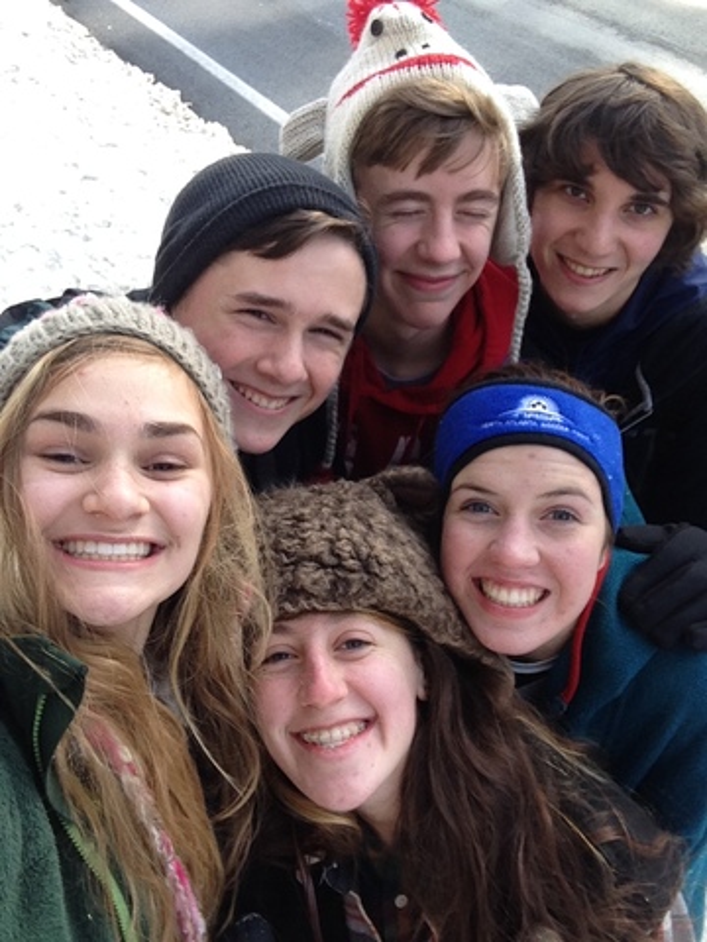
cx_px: 354
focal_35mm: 35
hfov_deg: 40.7
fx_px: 953
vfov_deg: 52.6
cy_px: 471
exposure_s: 1/142
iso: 32
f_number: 2.4
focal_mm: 2.18
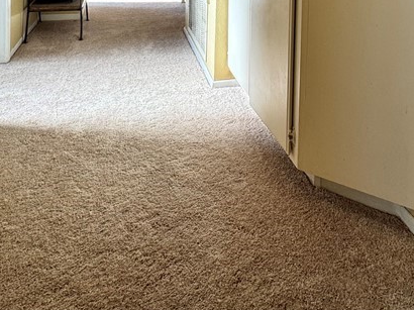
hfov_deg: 52.5
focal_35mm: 35
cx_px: 237
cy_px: -74
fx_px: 418
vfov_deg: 32.5
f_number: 2.2
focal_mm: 2.22
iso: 64
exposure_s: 1/120
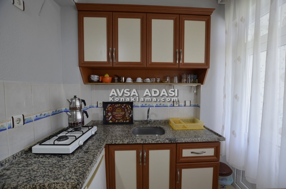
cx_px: 143
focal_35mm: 15
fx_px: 119
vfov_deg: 77.1
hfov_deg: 100.5
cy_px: 94
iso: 400
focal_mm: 10
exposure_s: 1/90
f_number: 4.8
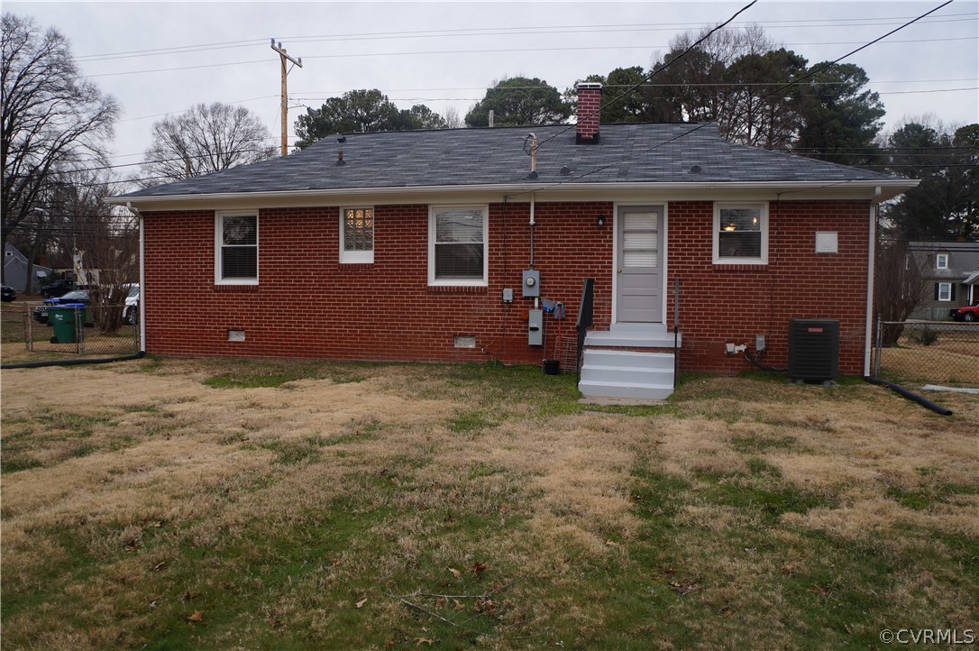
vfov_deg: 47.8
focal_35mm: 27
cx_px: 490
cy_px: 326
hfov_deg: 67.4
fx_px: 734
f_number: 6.3
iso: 100
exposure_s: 1/80
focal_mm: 18
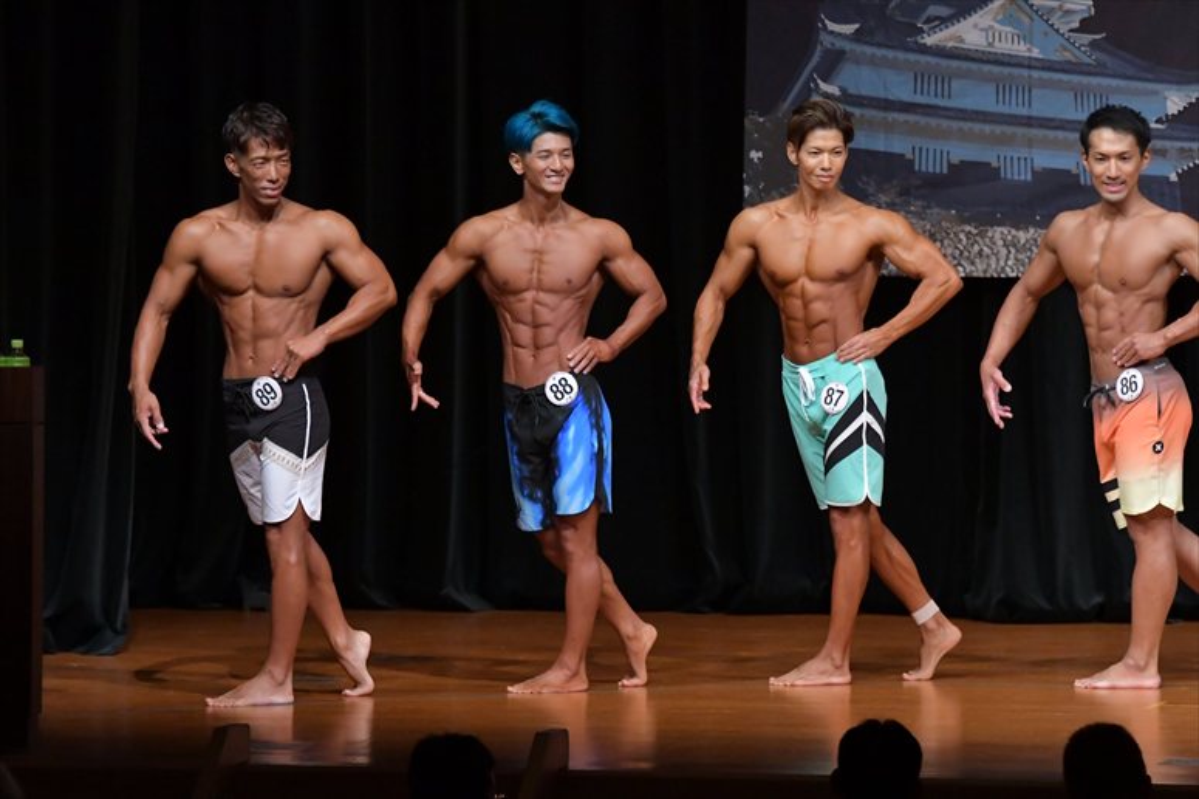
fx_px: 7990
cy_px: 400
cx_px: 600
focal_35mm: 240
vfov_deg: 5.7
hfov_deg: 8.6
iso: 5000
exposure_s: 1/400
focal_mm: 160
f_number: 5.6
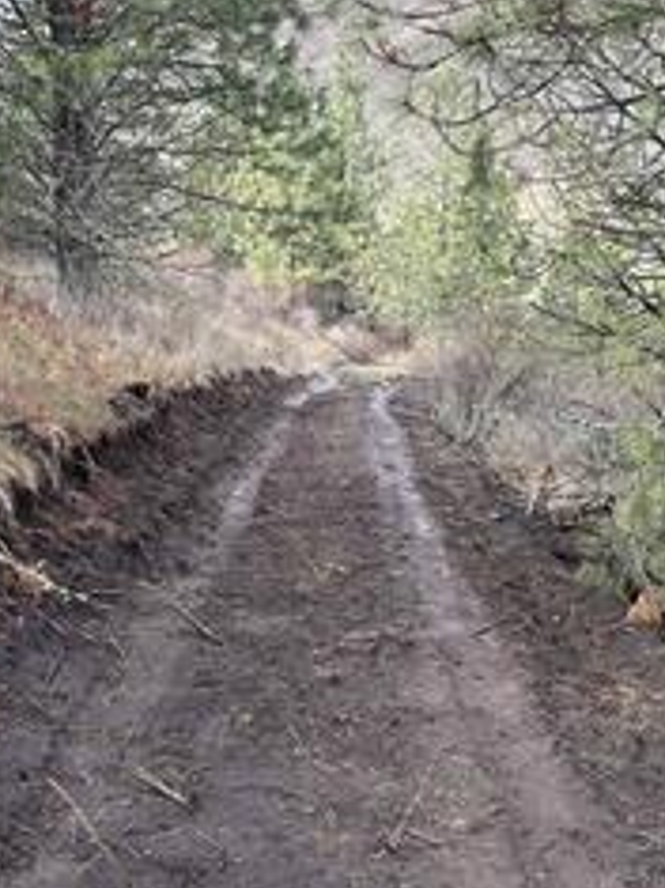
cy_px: 586
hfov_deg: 29.6
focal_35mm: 49
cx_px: 329
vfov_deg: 38.5
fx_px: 1256
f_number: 1.78
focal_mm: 6.86
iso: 80
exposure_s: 1/390
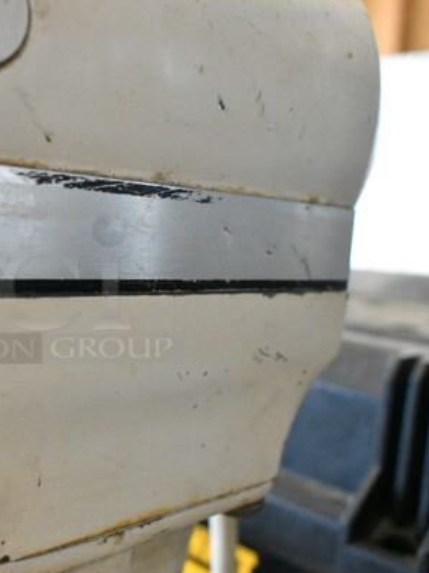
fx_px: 727
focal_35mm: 44
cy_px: 288
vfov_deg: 42.9
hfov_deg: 31.0
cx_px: 26
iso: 6400
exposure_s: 1/160
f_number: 6.3
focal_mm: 20
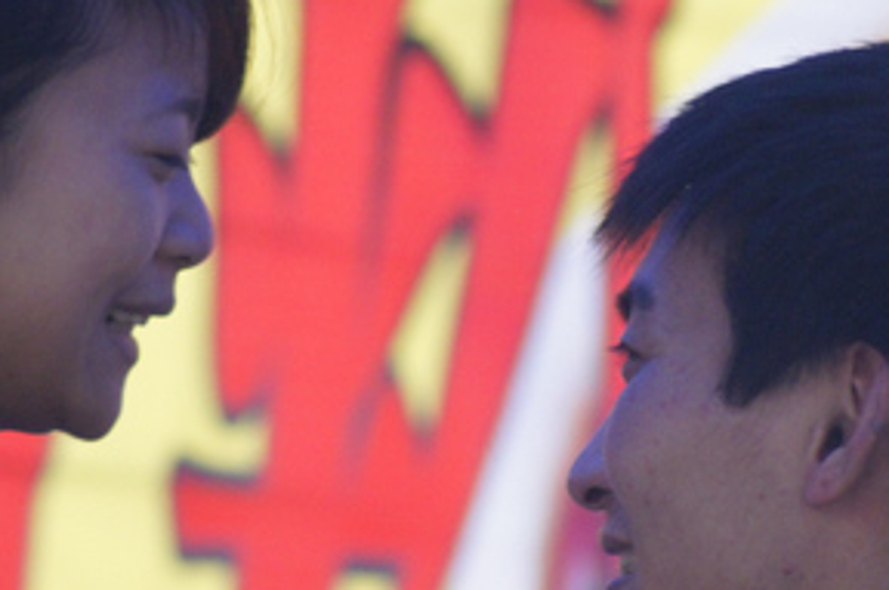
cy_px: 372
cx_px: 491
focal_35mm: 834
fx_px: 20561
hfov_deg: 2.5
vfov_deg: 1.6
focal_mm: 250
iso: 1600
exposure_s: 1/125
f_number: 5.6
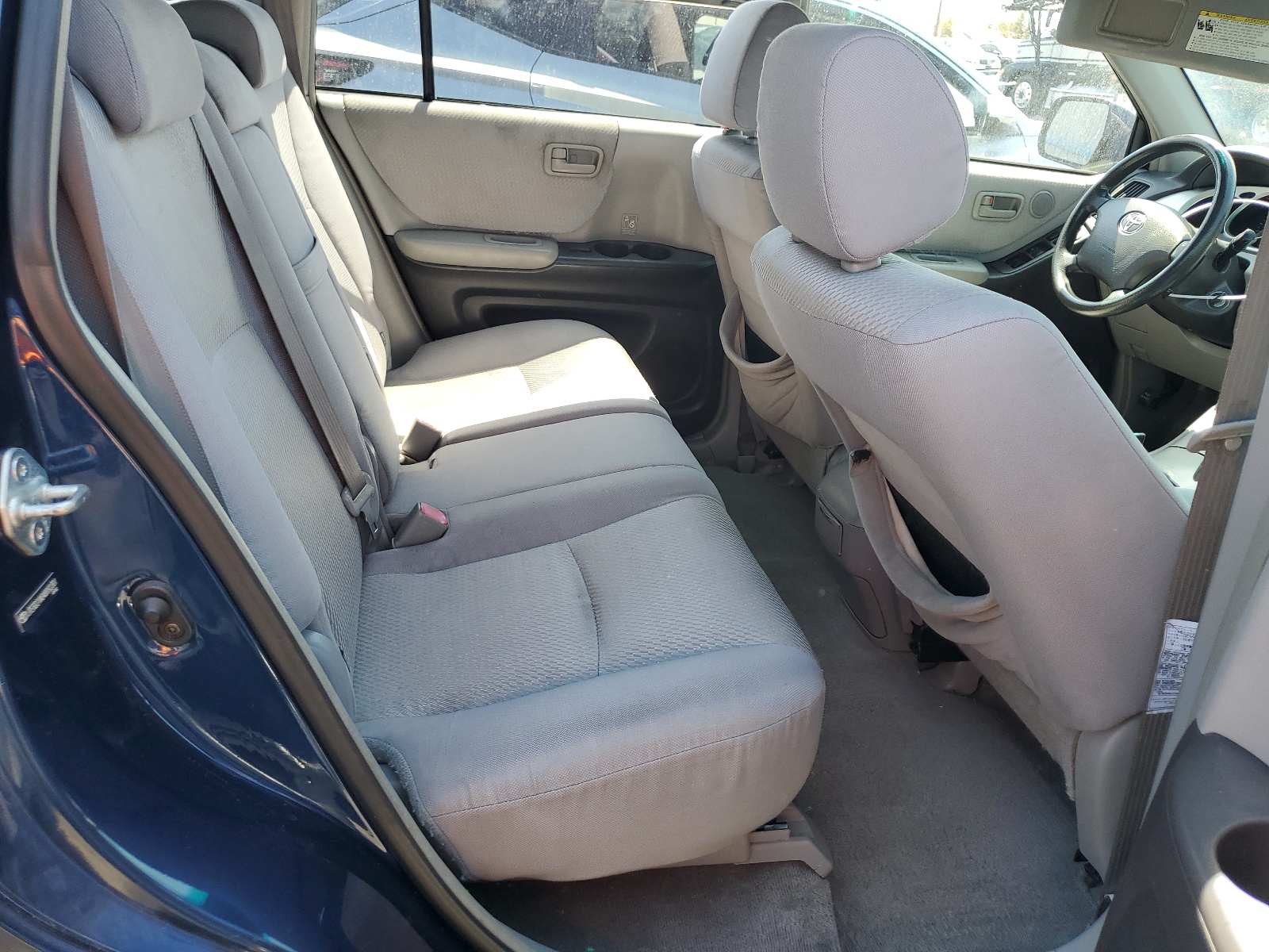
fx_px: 953
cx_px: 634
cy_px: 476
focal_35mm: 26
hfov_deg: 67.3
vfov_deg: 53.1
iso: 50
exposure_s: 1/250
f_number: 1.5
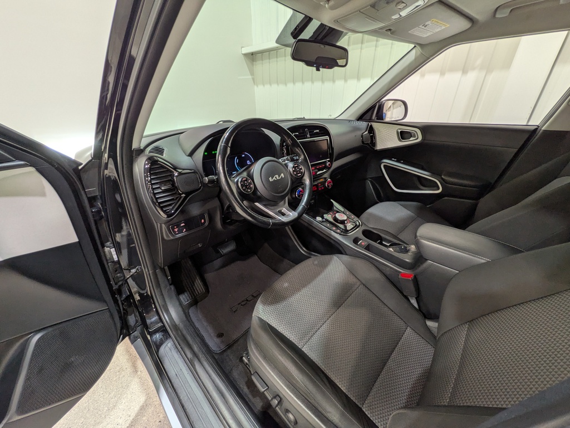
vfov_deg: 85.7
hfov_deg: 102.1
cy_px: 214
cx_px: 285
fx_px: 231
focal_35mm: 14
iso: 69
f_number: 2.2
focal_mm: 1.83
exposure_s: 1/40
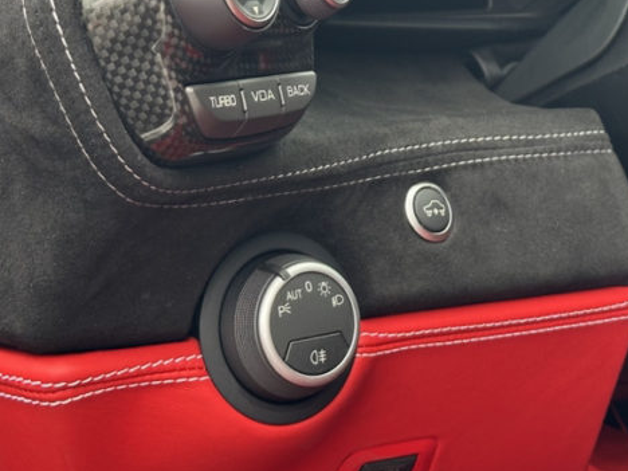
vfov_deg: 13.9
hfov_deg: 18.6
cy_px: -17
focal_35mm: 105
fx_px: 1905
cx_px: 462
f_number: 1.78
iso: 50
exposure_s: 1/121
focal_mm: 6.86
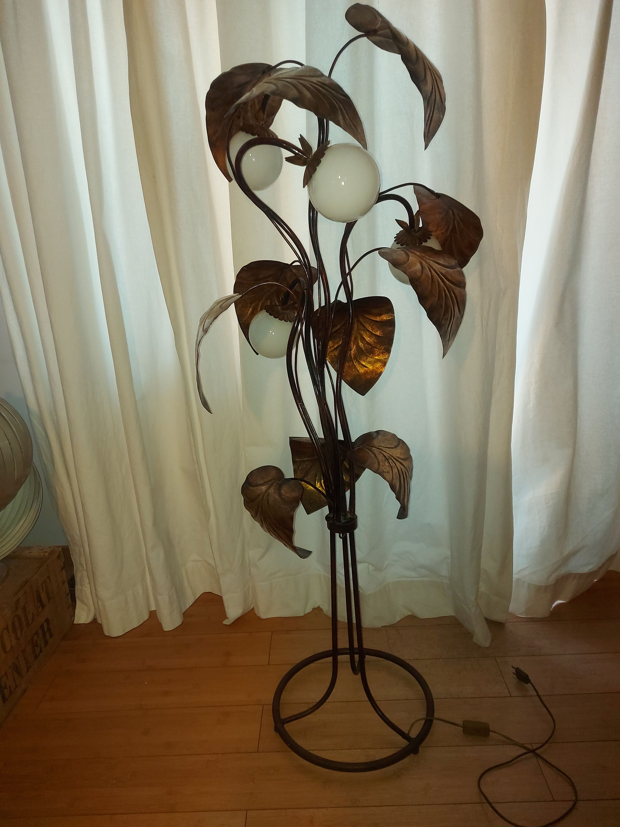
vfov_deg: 71.6
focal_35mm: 24
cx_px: 310
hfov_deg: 56.8
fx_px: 573
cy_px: 414
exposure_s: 1/50
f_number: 1.8
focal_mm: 5.23
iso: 250
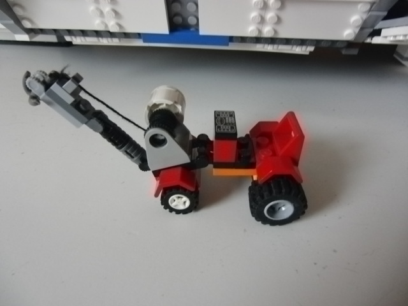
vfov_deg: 56.8
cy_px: 153
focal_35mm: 24
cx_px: 204
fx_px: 283
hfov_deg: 71.6
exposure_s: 1/25
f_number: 3.2
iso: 400
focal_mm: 4.3
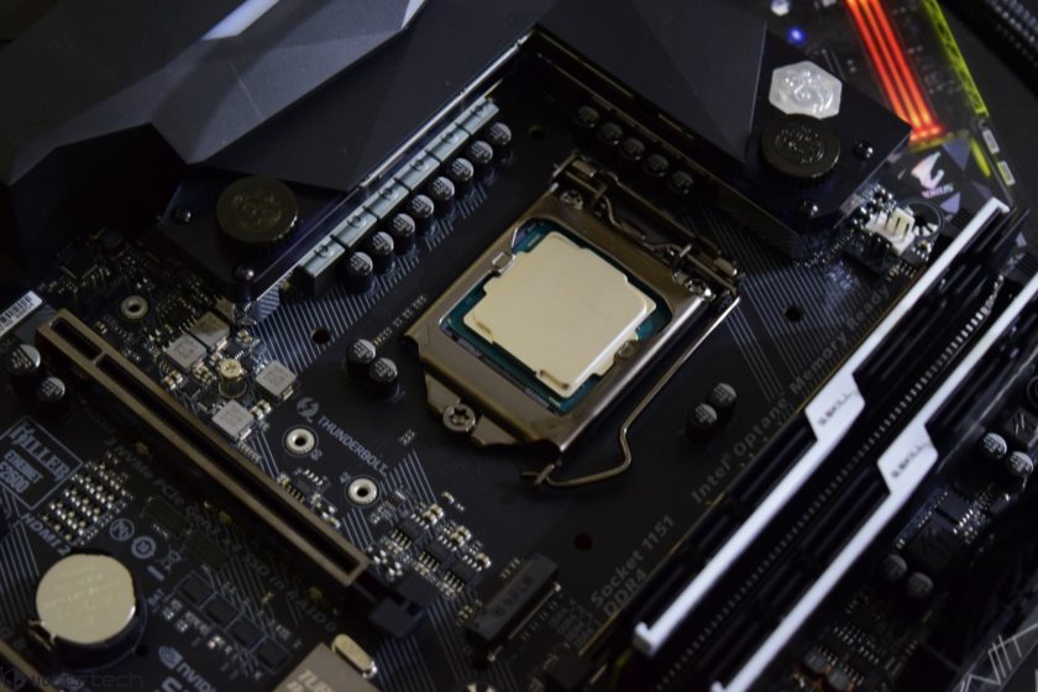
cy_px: 346
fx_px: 2076
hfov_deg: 28.1
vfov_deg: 18.9
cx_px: 519
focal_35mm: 72
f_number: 5.3
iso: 2000
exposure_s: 1/4
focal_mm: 48
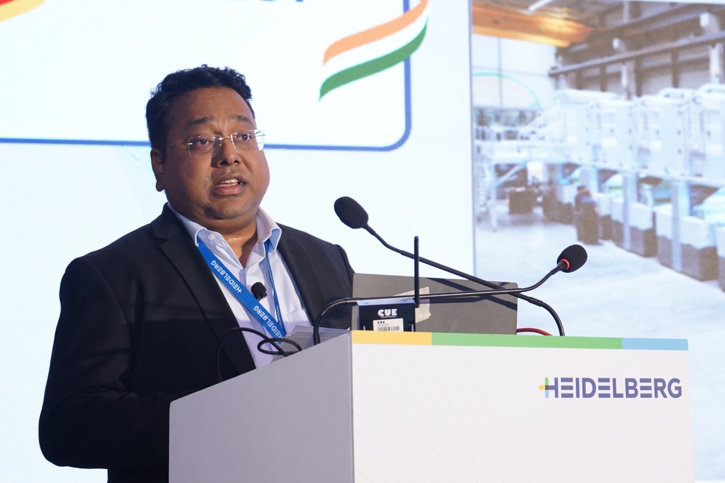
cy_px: 242
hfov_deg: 21.2
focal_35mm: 96
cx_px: 362
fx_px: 1934
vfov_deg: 14.3
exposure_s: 1/125
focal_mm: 64
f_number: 5.6
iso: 2500
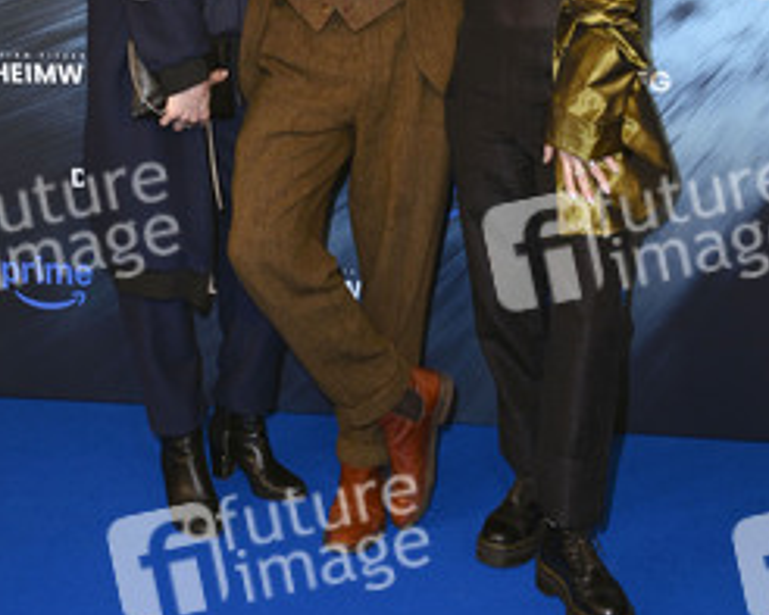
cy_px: 81
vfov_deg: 22.4
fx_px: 1525
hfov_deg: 28.3
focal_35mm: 67
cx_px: 359
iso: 1600
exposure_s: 1/250
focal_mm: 44
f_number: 6.3
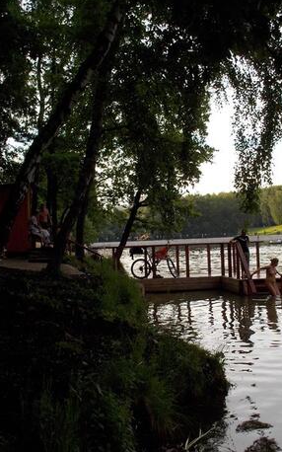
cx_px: 166
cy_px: 232
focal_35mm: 43
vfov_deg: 46.2
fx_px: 529
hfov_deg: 29.8
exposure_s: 1/60
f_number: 3.3
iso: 80
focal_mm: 4.1
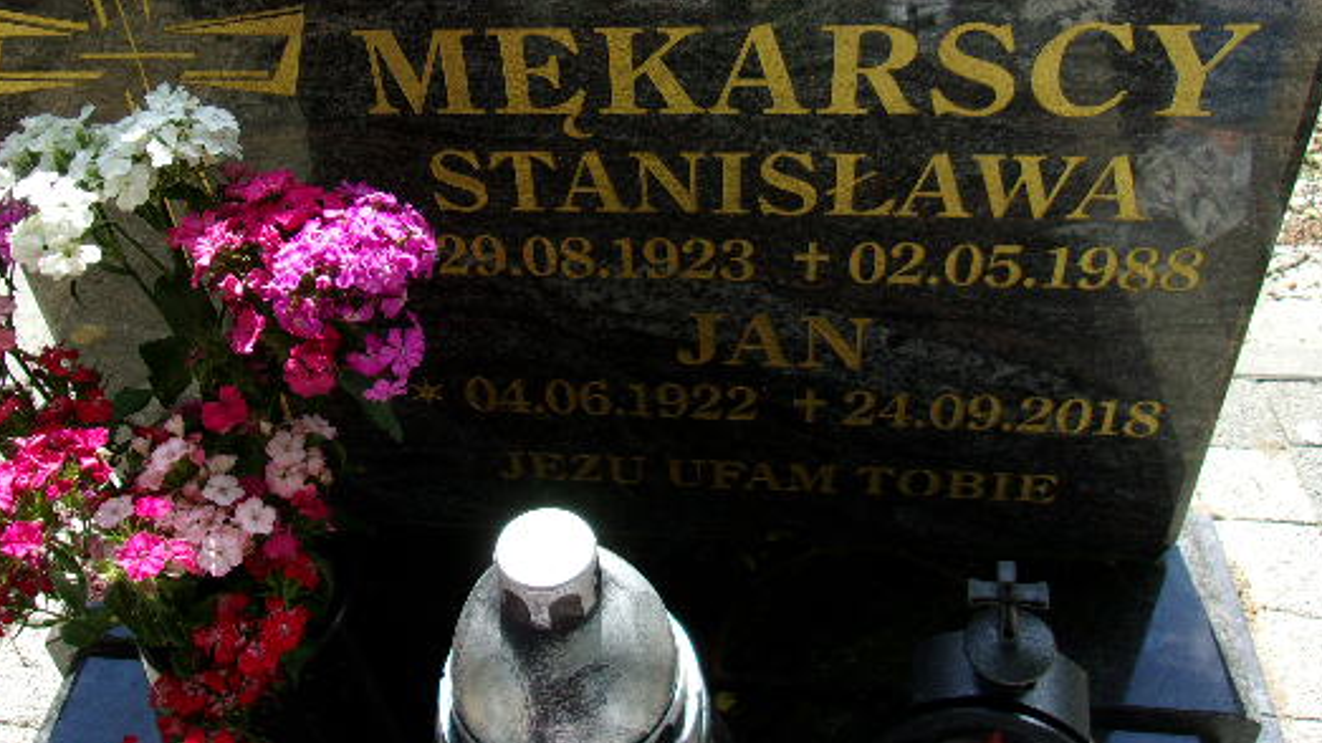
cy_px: 197
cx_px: 569
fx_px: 1262
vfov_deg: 32.3
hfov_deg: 55.1
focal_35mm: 36
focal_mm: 4.9
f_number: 3
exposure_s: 1/400
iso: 80
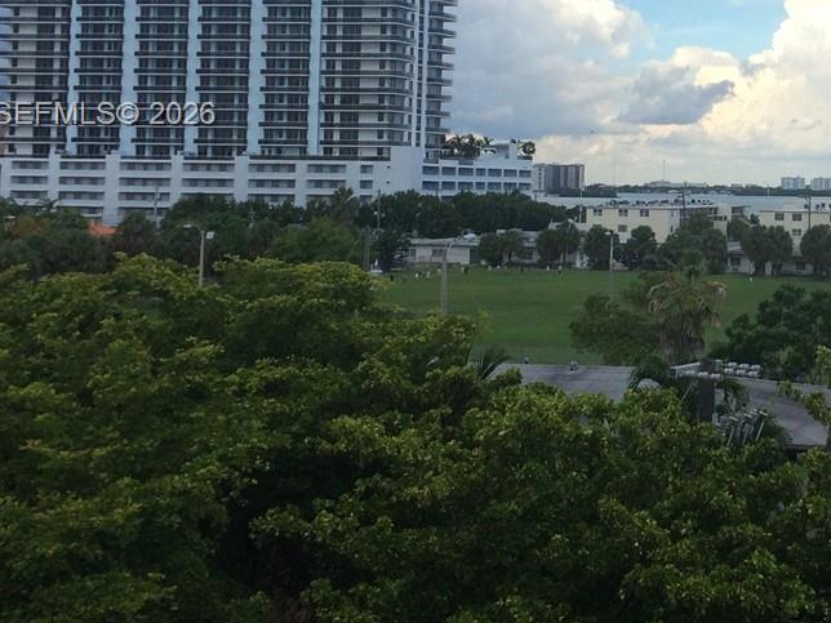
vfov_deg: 20.2
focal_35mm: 72
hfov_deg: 25.6
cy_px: 116
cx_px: 846
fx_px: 1728
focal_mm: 4.15
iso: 32
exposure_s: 1/1520
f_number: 2.2
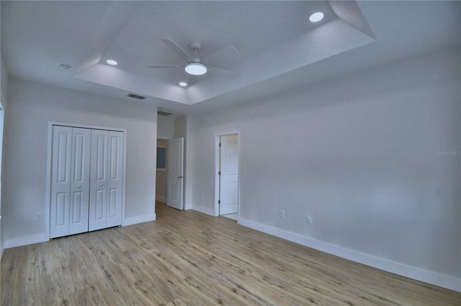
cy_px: 153
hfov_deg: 100.4
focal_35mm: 15
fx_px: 192
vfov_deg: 77.2
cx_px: 230
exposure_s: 1/160
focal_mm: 10
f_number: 4.5
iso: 200
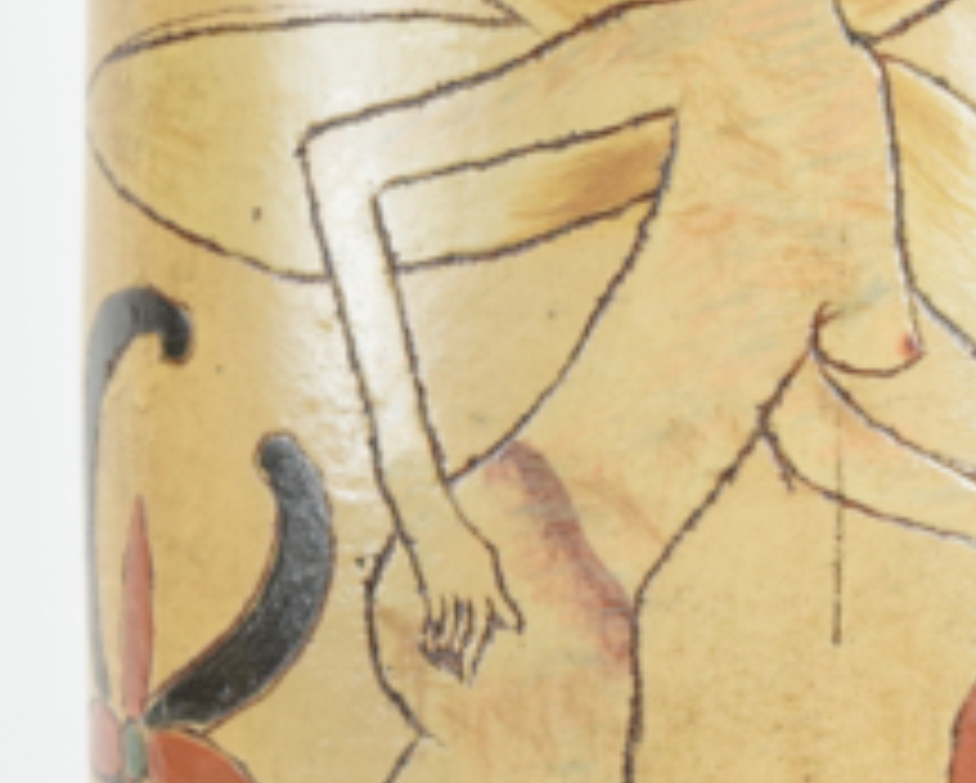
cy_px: 308
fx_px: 5753
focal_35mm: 199
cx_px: 805
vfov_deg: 7.8
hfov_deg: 9.7
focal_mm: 48
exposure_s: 1/125
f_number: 8
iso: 800
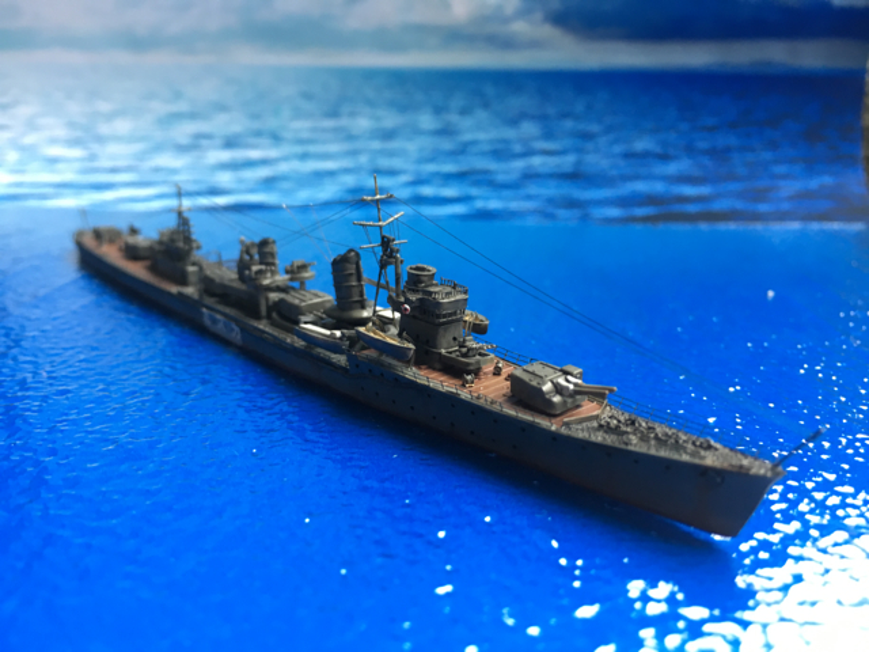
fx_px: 728
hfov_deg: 61.7
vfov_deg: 48.2
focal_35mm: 29
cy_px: 326
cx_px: 434
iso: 80
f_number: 2.2
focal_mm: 4.15
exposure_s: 1/30
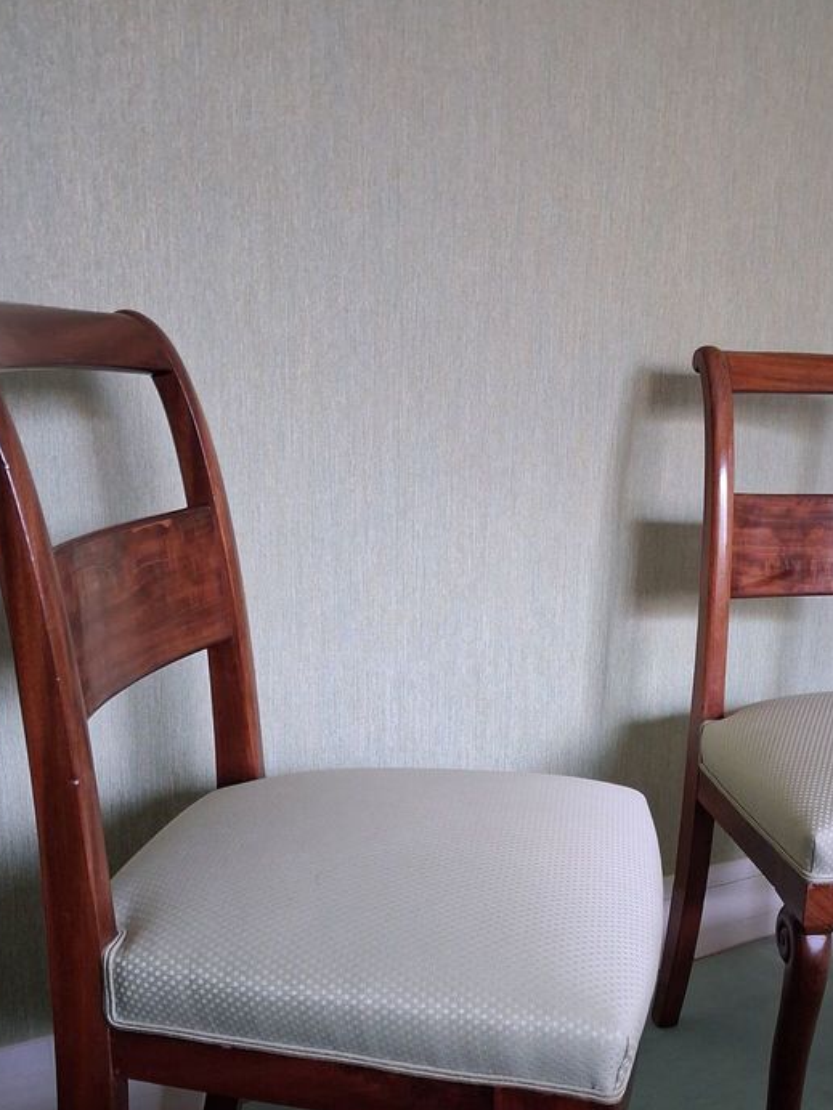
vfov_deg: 46.9
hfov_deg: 36.3
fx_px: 1251
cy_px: 757
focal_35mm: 39
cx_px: 578
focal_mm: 4
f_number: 1.8
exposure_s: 1/60
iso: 640
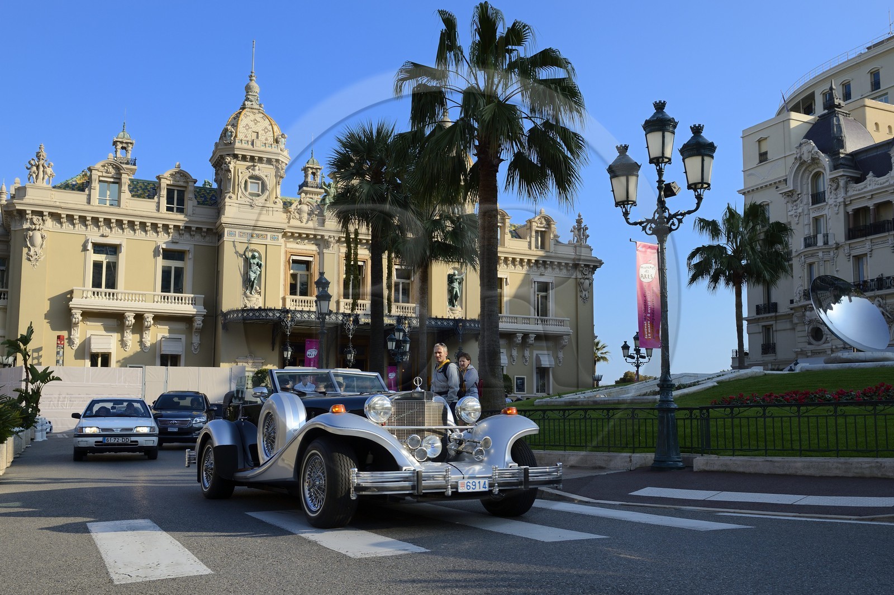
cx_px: 447
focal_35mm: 31
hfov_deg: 60.3
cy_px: 298
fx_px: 770
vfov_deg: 42.3
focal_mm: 31
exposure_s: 1/250
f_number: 9
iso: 200
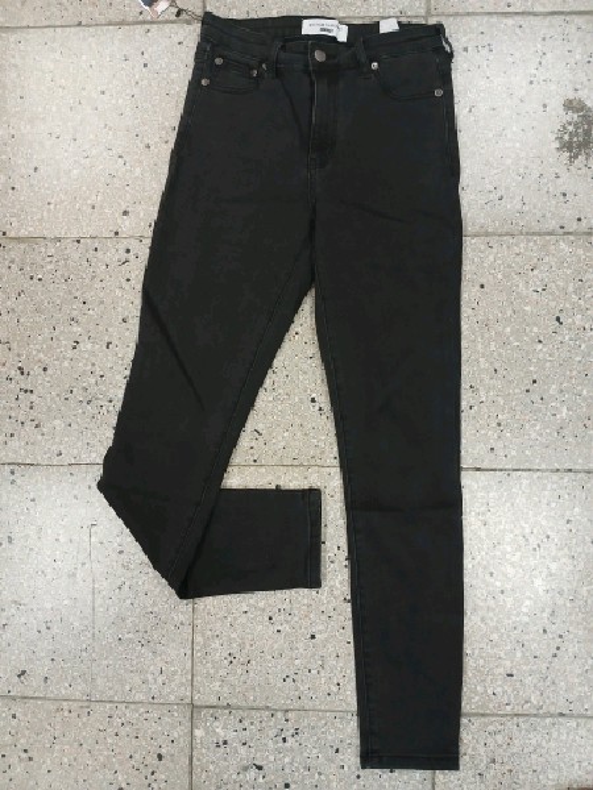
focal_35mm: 26
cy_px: 395
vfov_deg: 67.3
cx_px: 296
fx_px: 594
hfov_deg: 53.1
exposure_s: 1/40.2
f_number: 1.8
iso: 250
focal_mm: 3.98
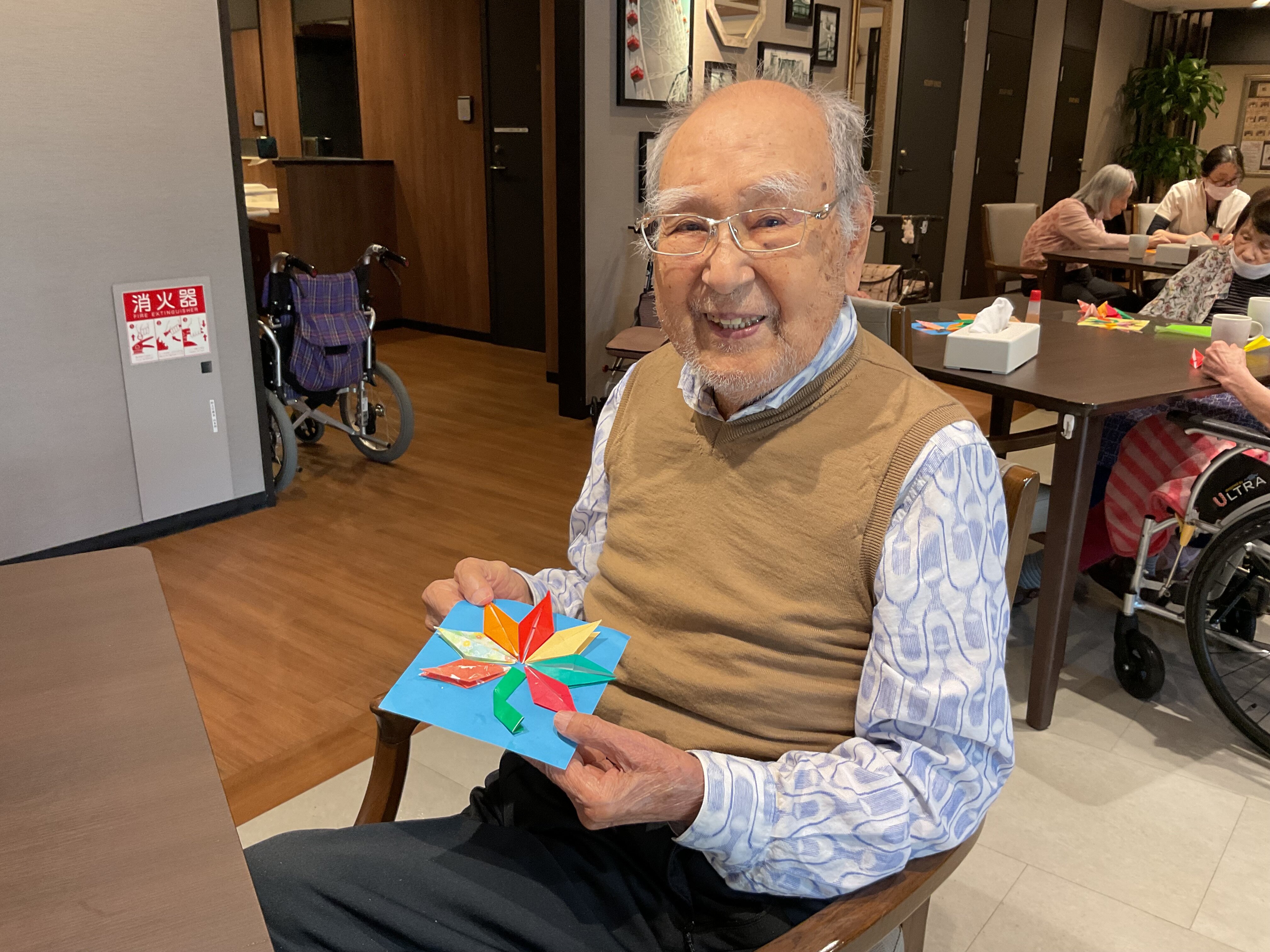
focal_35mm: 29
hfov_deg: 61.7
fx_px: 1064
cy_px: 476
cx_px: 635
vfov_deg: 48.2
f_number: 1.8
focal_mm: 3
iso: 80
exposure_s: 1/60
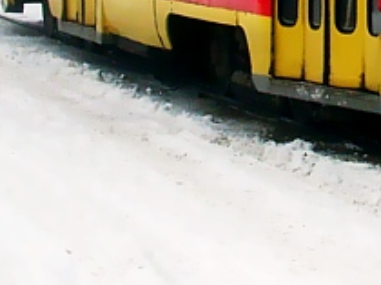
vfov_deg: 8.4
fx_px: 1880
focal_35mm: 171
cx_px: 481
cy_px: -178
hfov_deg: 11.3
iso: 80
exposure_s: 1/350
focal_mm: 7.8
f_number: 6.3
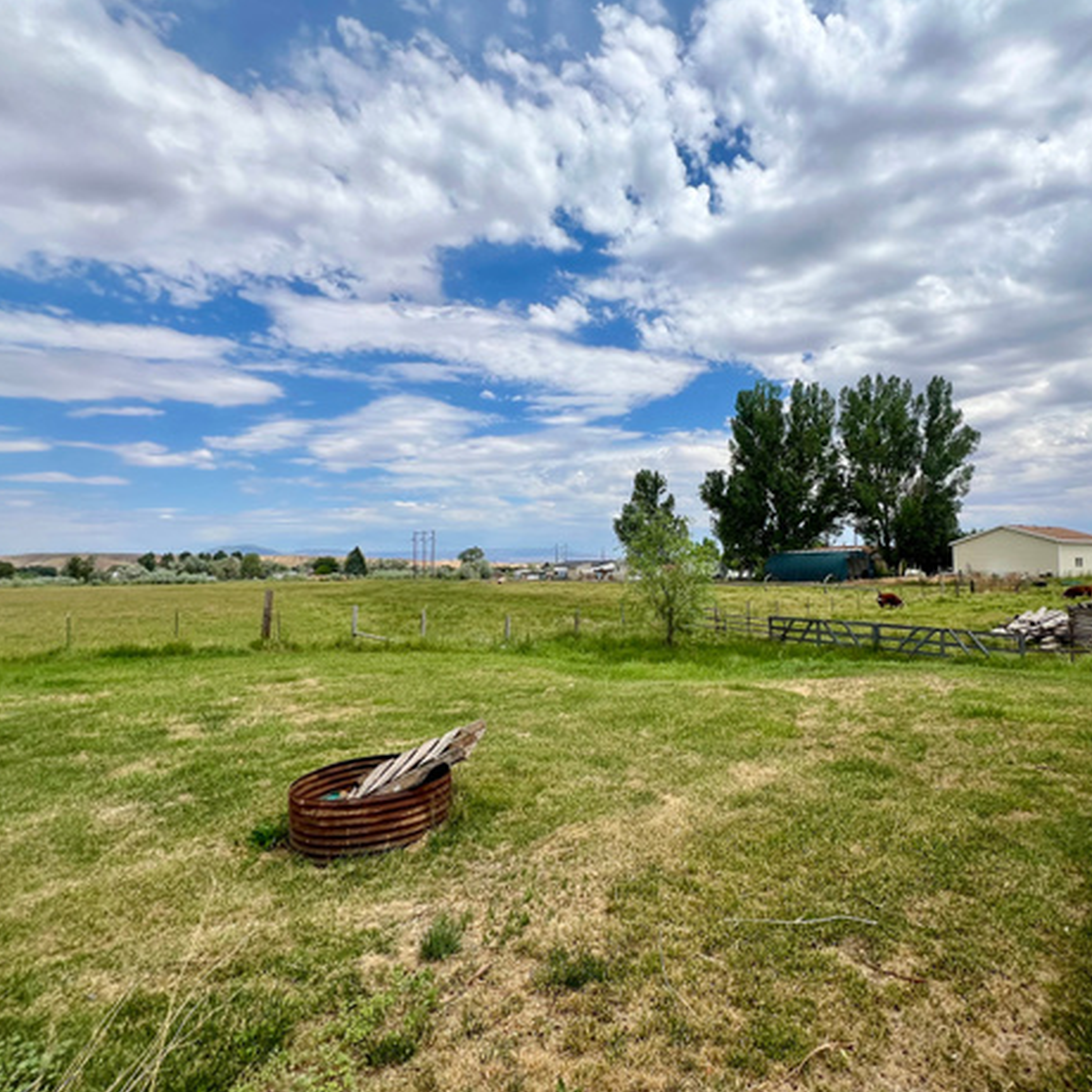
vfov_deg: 87.4
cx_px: 612
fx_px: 571
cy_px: 546
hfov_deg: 87.0
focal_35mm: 16
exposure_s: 1/2660
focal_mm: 1.57
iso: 32
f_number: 1.8
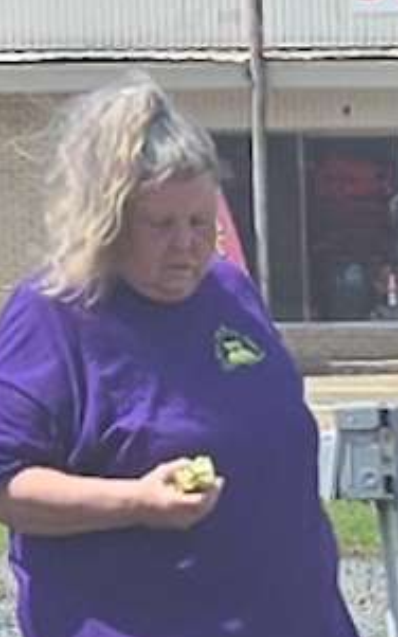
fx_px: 1406
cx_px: 870
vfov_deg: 23.8
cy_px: 717
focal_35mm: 81
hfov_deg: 13.2
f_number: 1.8
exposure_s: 1/1461
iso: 25
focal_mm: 5.4
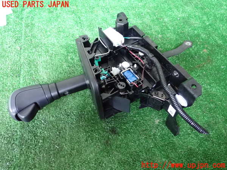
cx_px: 114
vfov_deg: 46.8
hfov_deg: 60.0
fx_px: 197
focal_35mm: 30
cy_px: 85
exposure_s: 1/60
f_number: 2.3
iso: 1600
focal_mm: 5.4
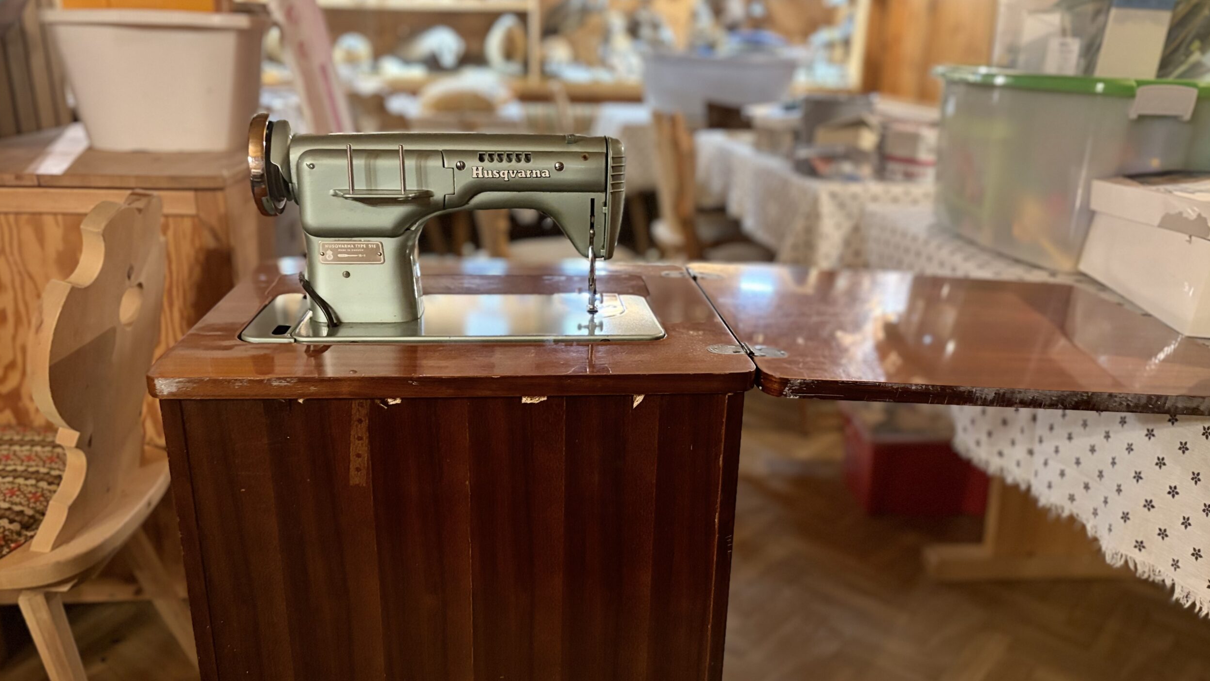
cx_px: 604
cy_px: 379
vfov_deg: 40.1
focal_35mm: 29
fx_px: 930
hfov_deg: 66.1
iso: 500
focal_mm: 5.96
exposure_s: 1/33
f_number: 1.6
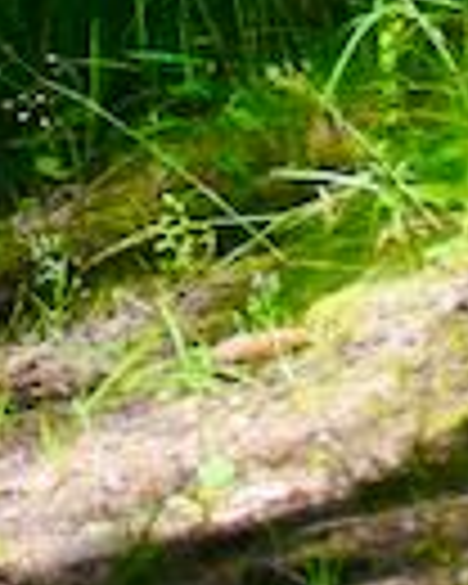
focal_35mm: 1187
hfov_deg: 1.3
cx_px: -1611
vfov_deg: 1.6
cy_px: -958
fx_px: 20551
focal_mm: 100
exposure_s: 1/250
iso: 220
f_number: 5.6
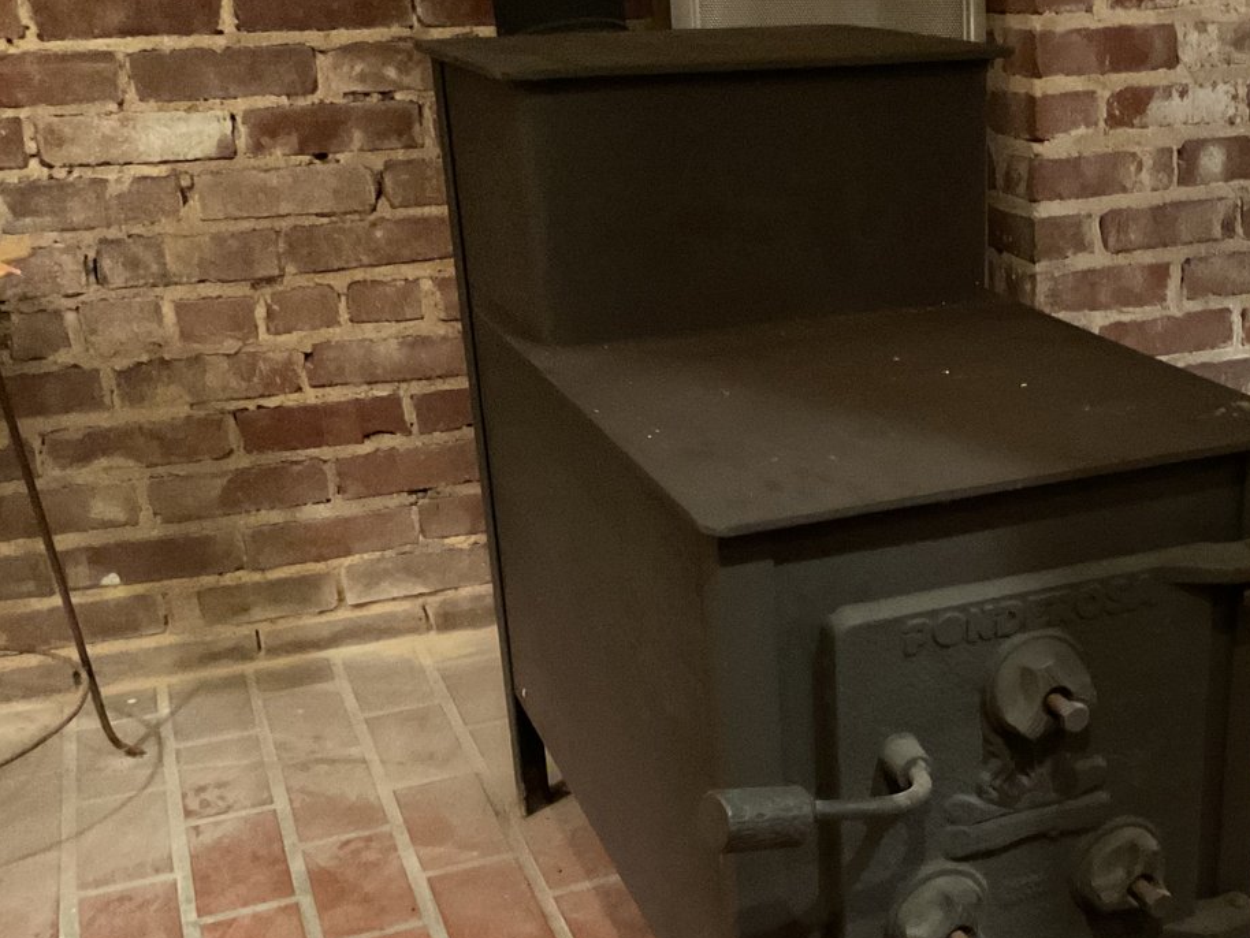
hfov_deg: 38.7
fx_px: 1734
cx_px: 924
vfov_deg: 30.1
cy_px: 617
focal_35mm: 48
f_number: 1.8
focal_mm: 3
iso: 500
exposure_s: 1/17
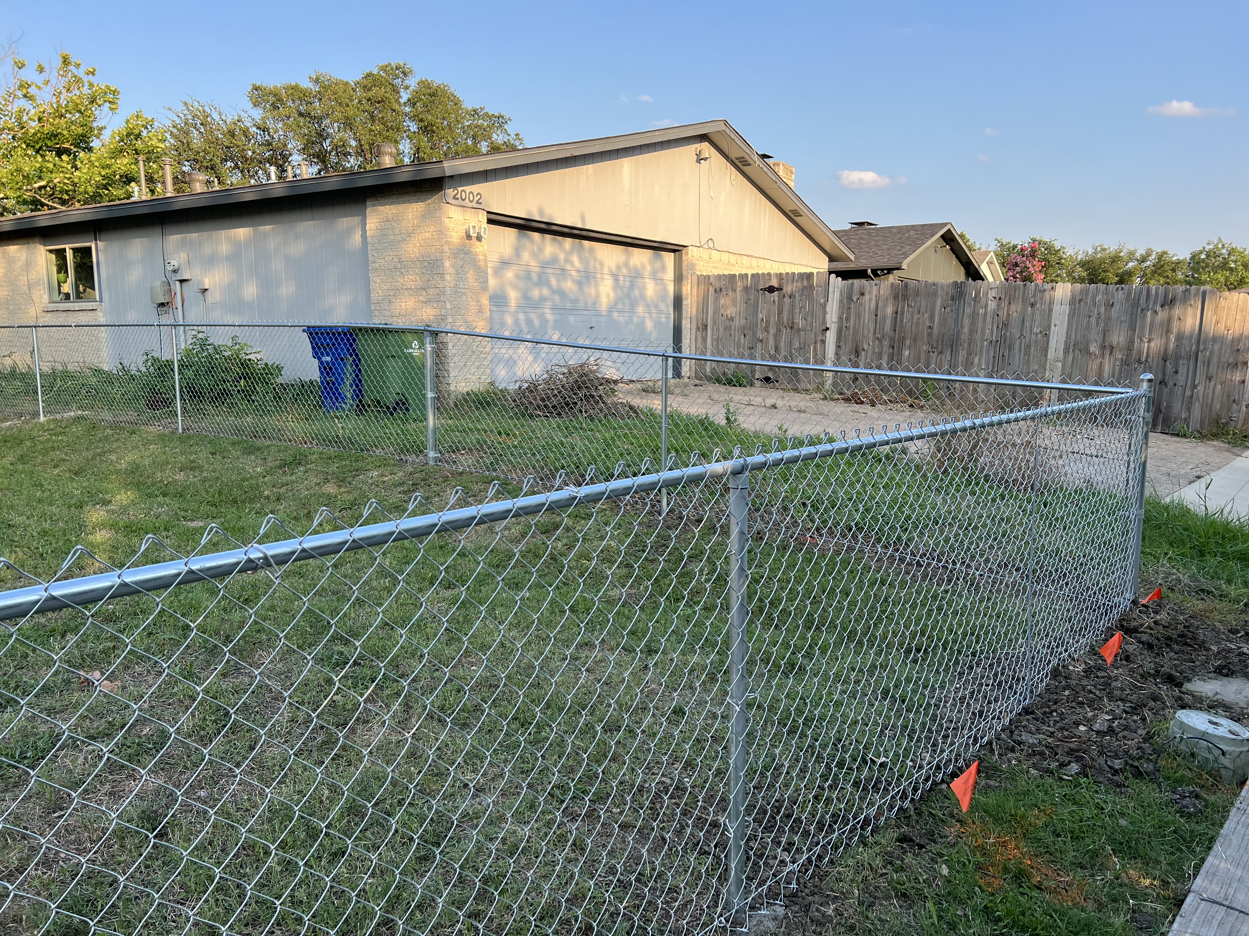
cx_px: 624
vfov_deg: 53.1
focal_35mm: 26
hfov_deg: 67.3
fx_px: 938
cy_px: 468
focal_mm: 5.7
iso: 50
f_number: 1.5
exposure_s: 1/957
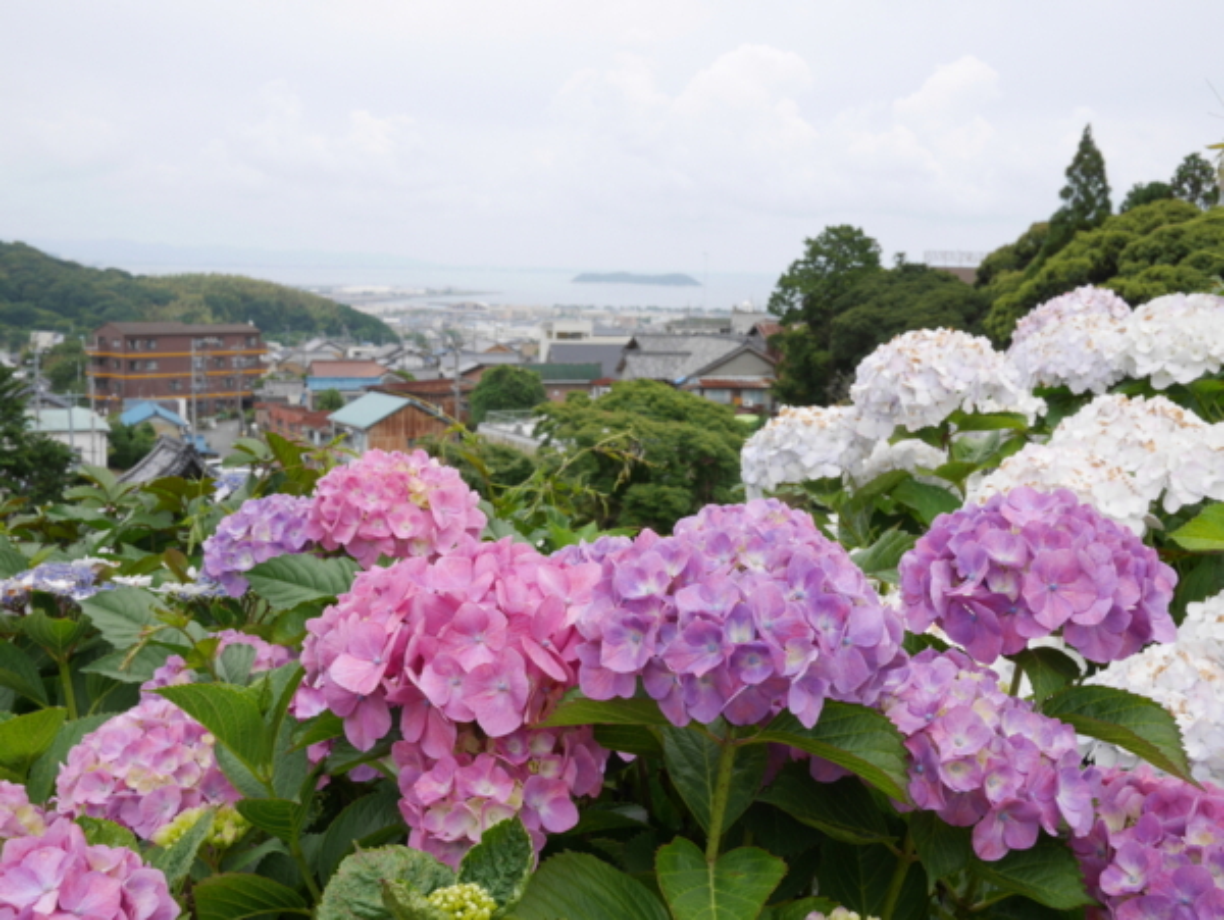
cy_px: 460
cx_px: 612
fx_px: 1416
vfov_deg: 36.0
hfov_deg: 46.8
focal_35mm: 40
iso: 200
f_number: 13
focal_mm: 20
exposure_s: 1/80
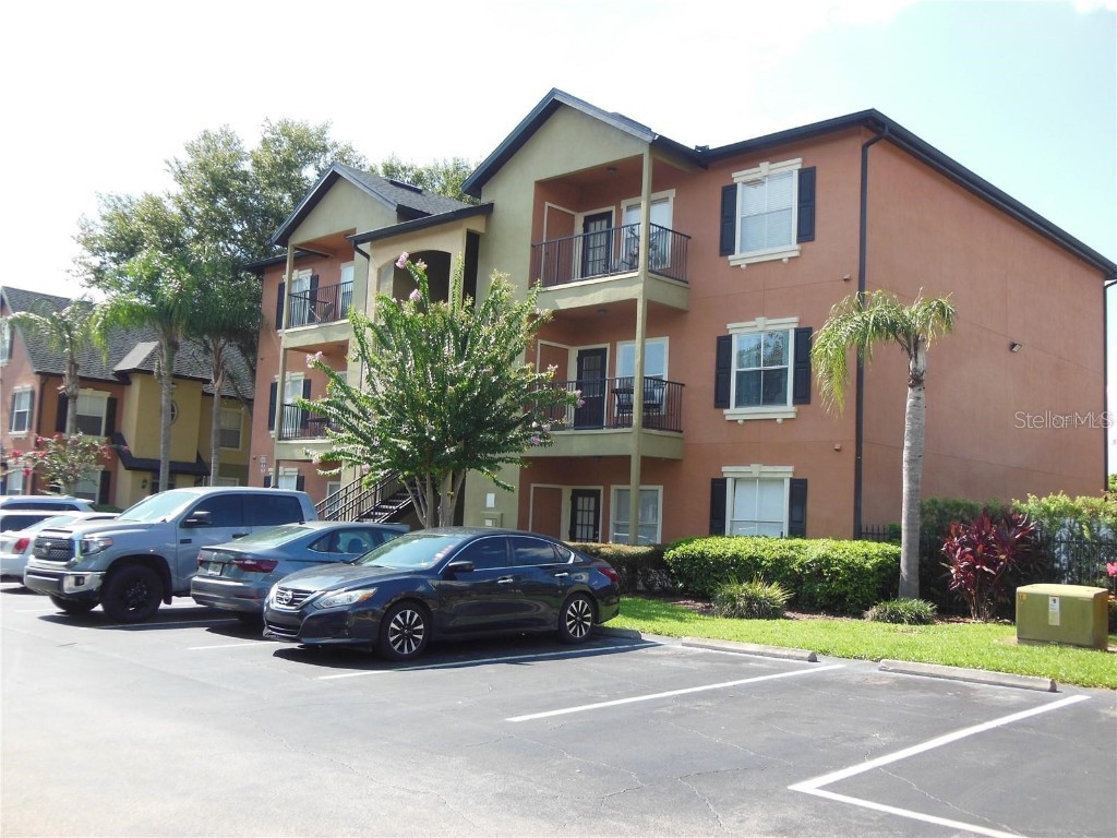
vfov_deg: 41.8
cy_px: 419
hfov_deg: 54.0
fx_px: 1097
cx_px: 558
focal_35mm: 34
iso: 125
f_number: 3.9
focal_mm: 6
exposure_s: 1/320
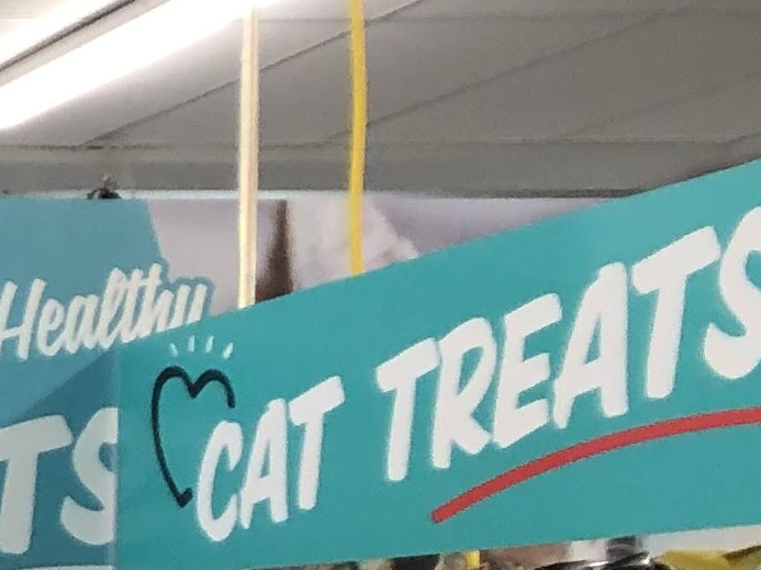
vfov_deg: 8.9
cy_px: 813
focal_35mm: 163
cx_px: -1262
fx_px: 3582
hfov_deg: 10.0
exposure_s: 1/30
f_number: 1.8
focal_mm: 3.99
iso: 25
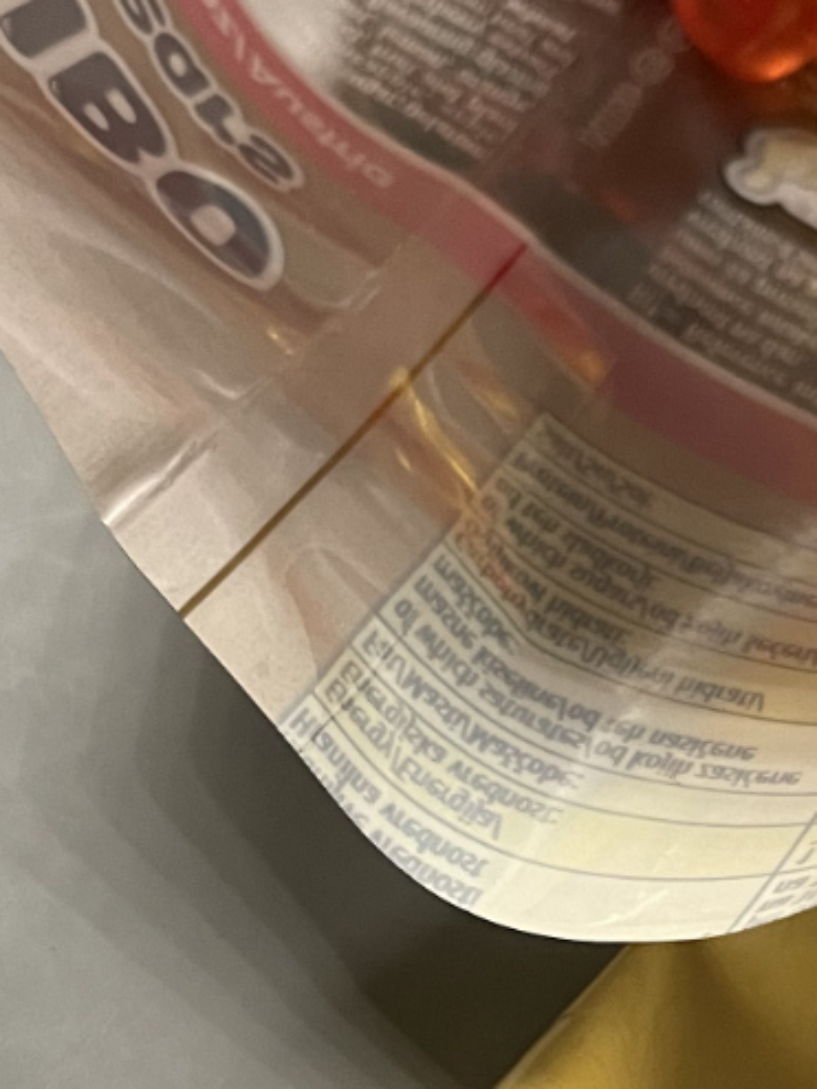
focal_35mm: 84
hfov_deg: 17.4
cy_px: 1065
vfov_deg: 22.5
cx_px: 680
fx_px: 2645
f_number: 1.6
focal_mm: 4.2
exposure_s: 1/50
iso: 320
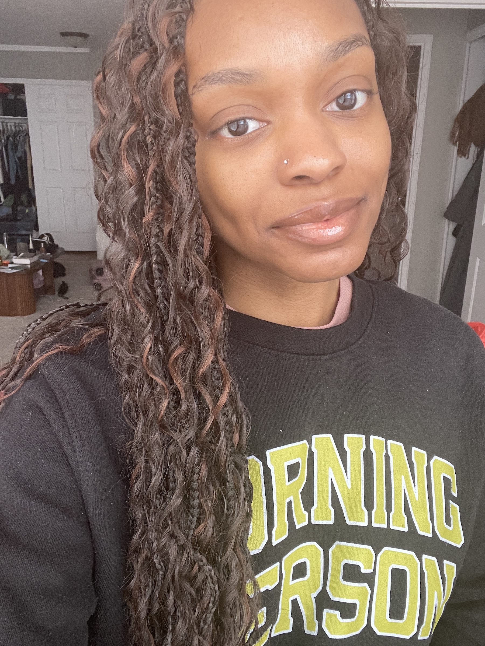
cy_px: 323
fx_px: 560
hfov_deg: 46.8
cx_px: 242
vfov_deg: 60.0
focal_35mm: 30
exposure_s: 1/60
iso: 160
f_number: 2.2
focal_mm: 2.71
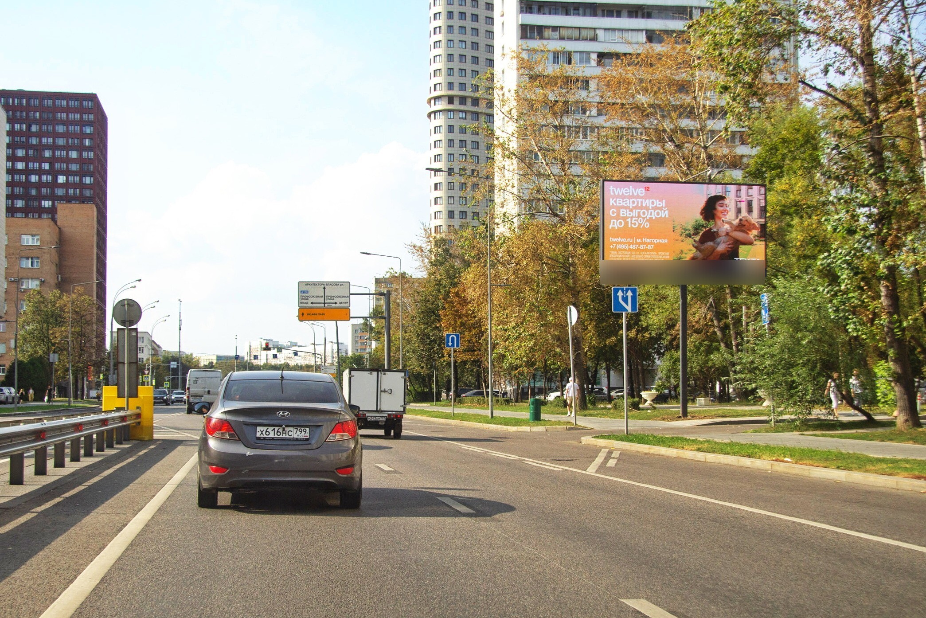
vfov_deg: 12.6
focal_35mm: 109
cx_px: 463
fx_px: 2804
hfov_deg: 18.8
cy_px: 309
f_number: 5.6
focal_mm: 28
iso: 200
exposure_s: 1/800
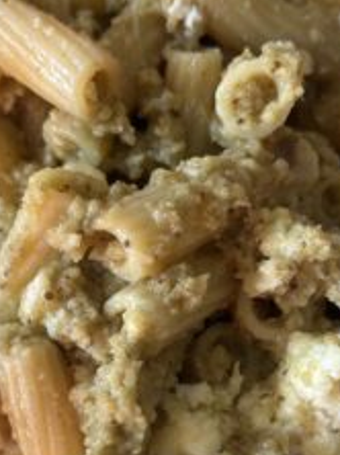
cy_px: 290
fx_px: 656
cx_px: 109
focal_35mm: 50
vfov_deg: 37.9
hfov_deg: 28.8
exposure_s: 1/121
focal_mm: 5.7
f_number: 1.5
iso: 64
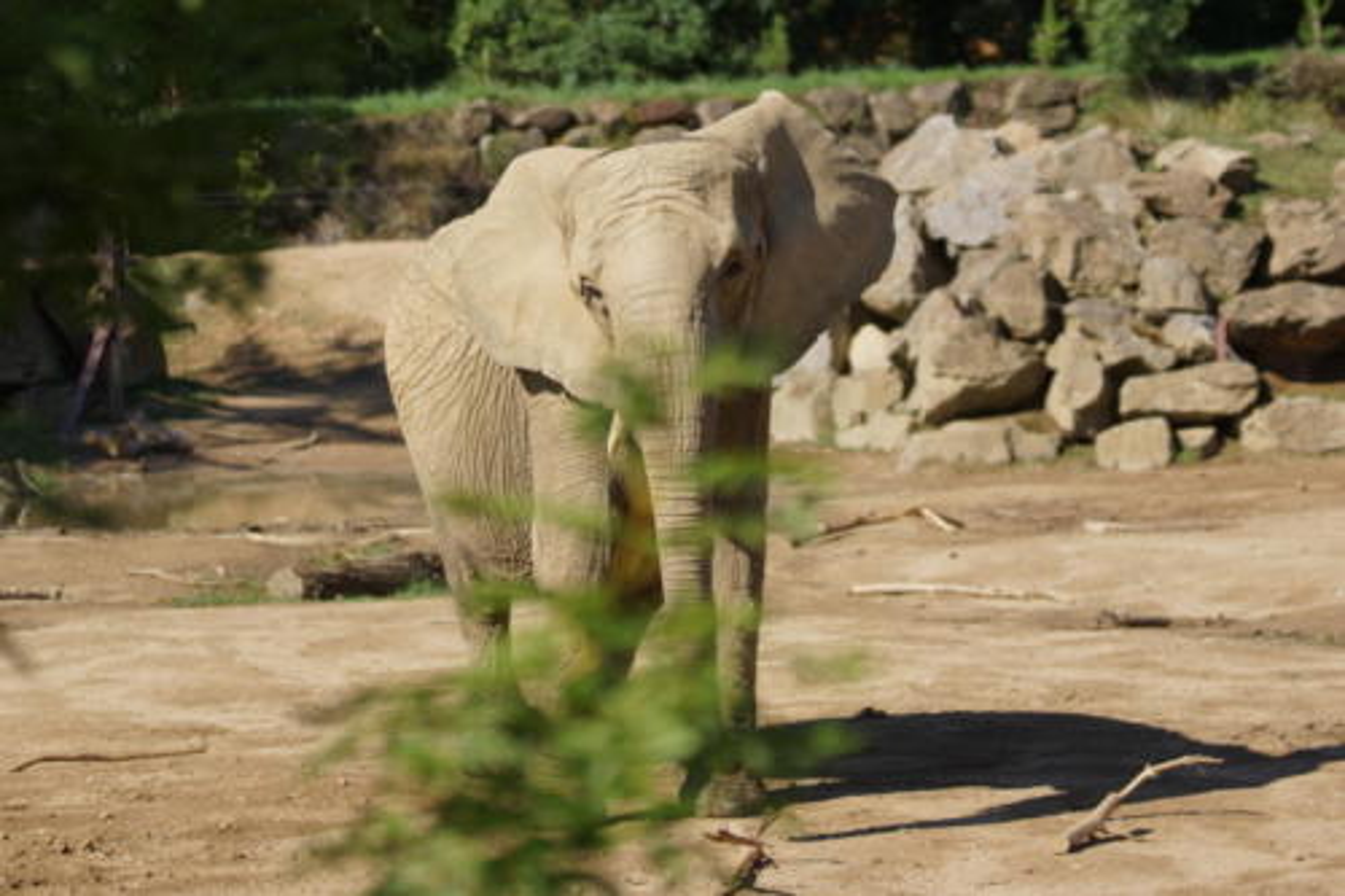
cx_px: 672
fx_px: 5863
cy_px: 448
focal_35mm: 157
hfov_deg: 13.1
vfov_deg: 8.7
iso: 200
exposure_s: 1/3200
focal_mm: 105
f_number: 2.8
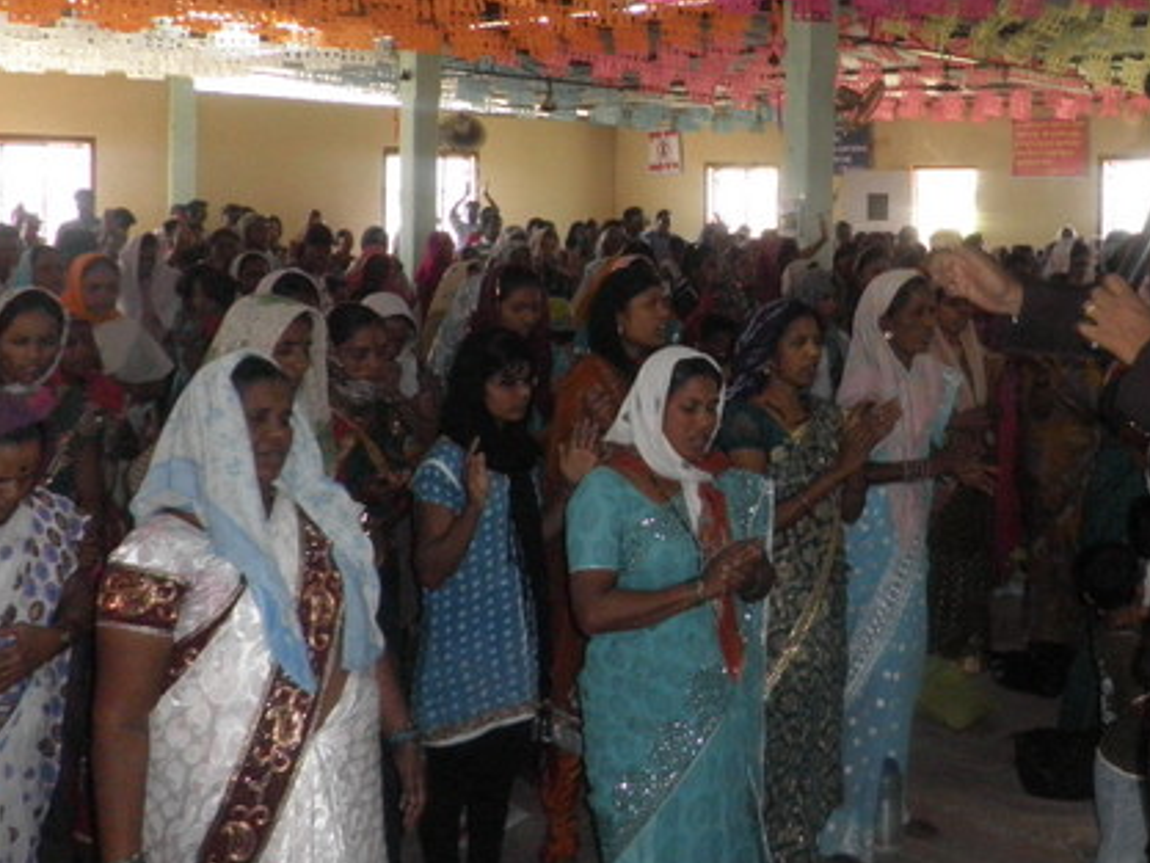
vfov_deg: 31.0
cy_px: 221
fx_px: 1529
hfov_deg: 40.1
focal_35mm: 46
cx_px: 855
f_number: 3.3
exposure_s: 1/30
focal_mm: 4.3
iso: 200
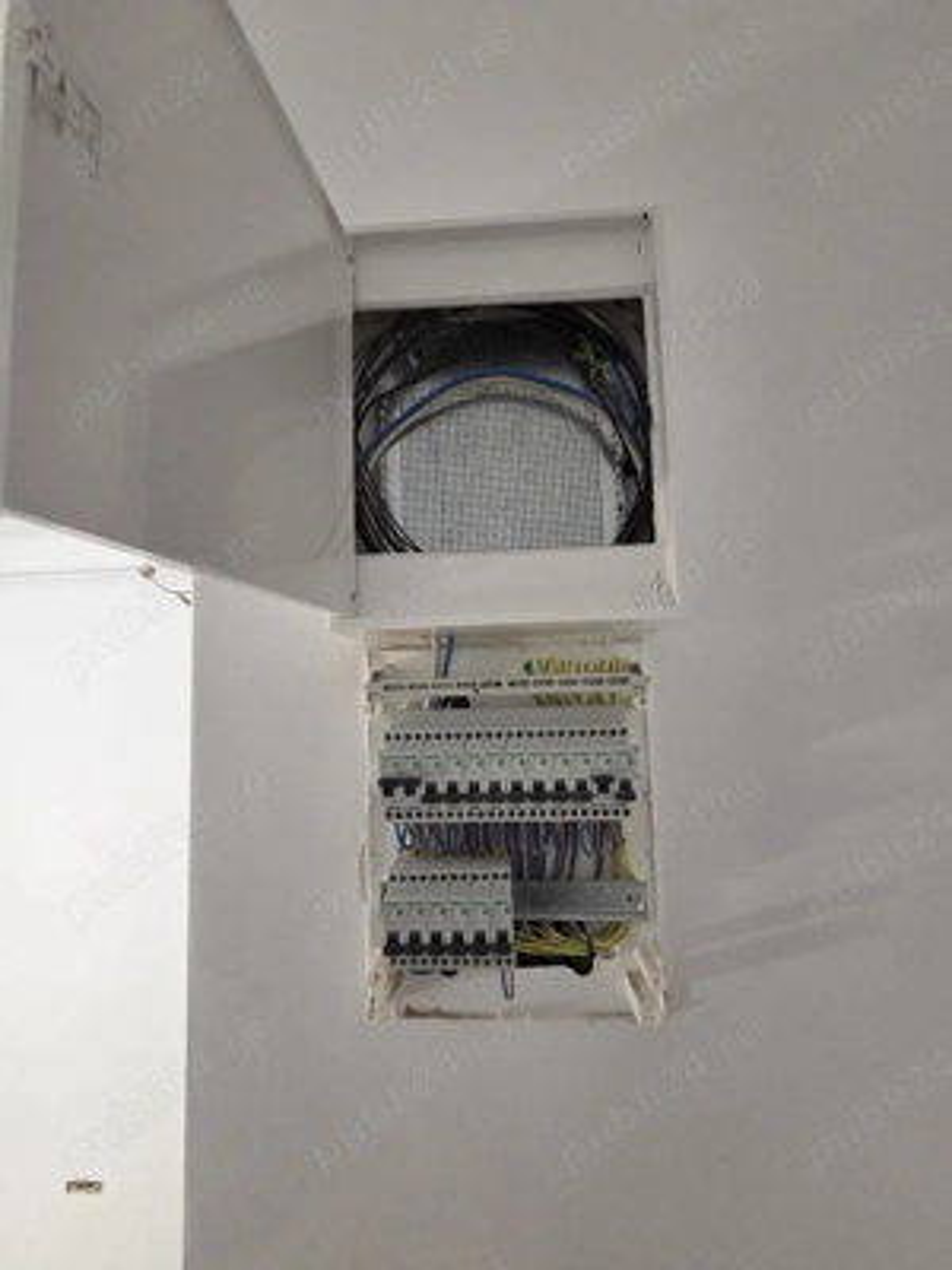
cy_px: 635
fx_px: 477
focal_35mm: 13
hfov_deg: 89.9
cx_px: 476
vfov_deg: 106.2
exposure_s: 1/50.3
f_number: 2.2
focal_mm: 2.2
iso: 400
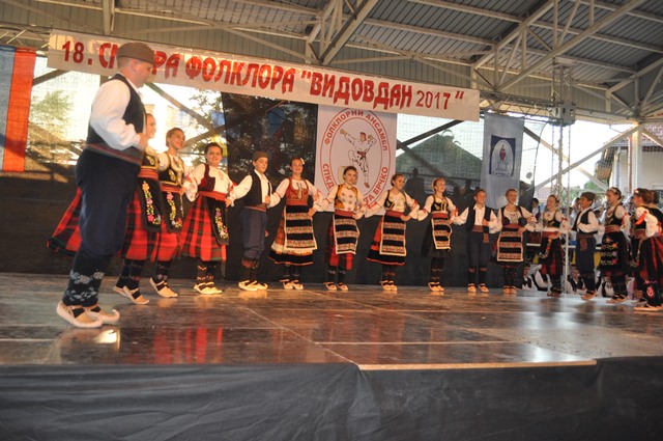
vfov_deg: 39.9
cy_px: 220
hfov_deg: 57.3
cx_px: 332
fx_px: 607
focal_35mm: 33
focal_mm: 22
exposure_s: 1/125
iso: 500
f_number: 3.8
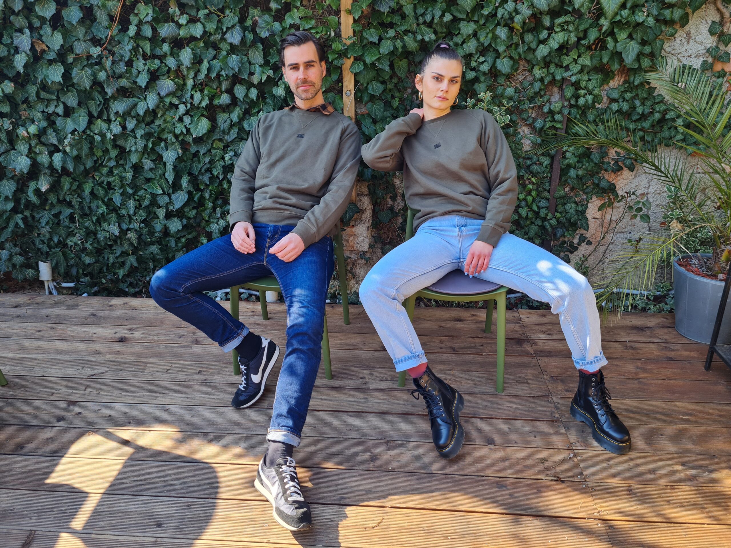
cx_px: 366
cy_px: 274
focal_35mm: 26
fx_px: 549
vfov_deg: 53.1
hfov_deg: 67.3
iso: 50
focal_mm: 5.4
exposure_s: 1/371
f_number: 1.8
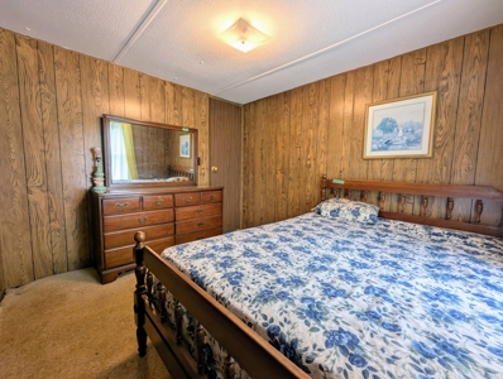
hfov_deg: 106.1
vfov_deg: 90.1
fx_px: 189
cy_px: 190
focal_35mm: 13
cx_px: 252
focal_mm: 1.95
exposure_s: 1/40
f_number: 2.2
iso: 52
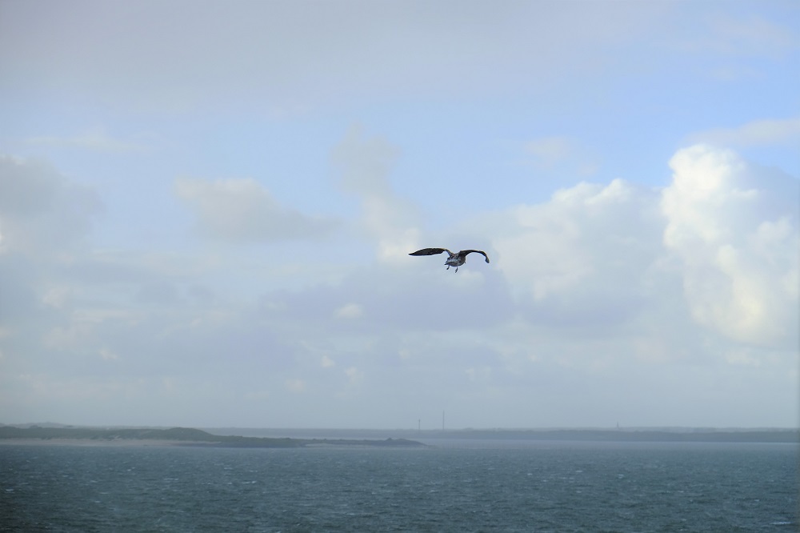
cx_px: 400
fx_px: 1844
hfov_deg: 24.5
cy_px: 266
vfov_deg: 16.4
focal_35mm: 83
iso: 200
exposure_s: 1/450
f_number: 5
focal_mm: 55
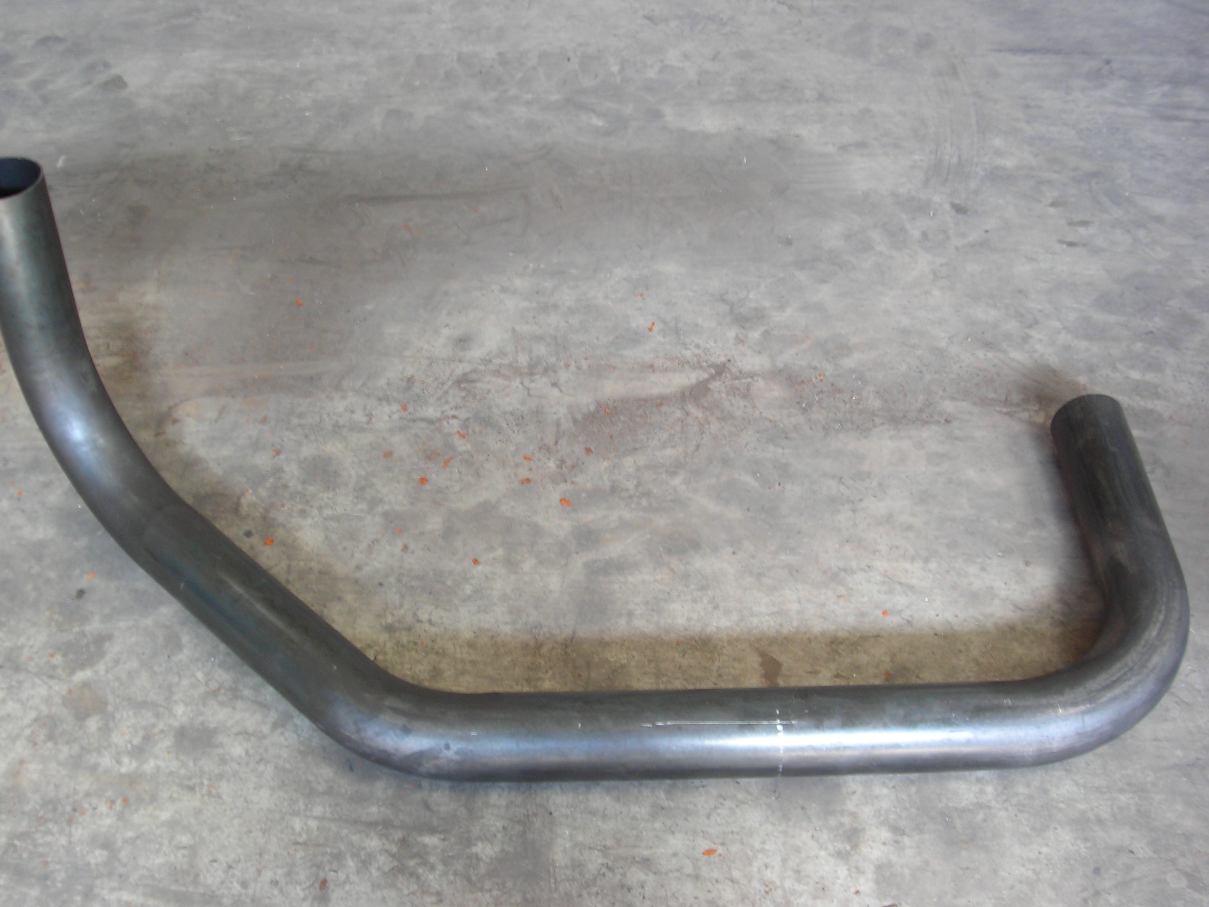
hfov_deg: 43.8
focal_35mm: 43
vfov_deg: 33.6
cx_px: 569
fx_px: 1502
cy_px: 481
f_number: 3.2
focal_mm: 6.3
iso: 50
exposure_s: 1/7
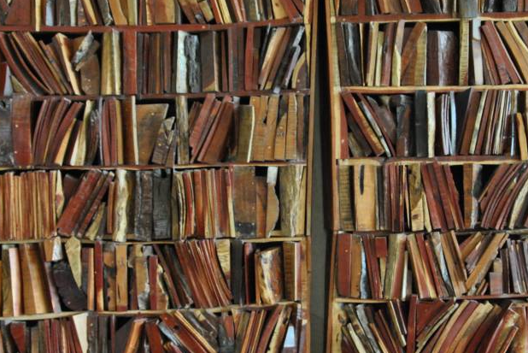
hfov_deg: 29.6
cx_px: 293
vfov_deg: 19.9
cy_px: 253
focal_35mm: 68
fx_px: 998
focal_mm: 28
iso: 800
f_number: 7.1
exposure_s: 1/8
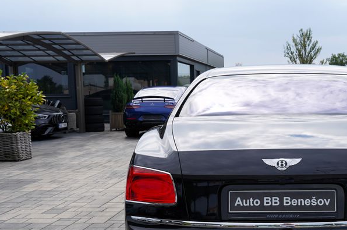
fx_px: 529
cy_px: 148
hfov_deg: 35.0
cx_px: 285
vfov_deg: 24.4
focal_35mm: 55
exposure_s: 1/320
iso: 100
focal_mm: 32
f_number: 8
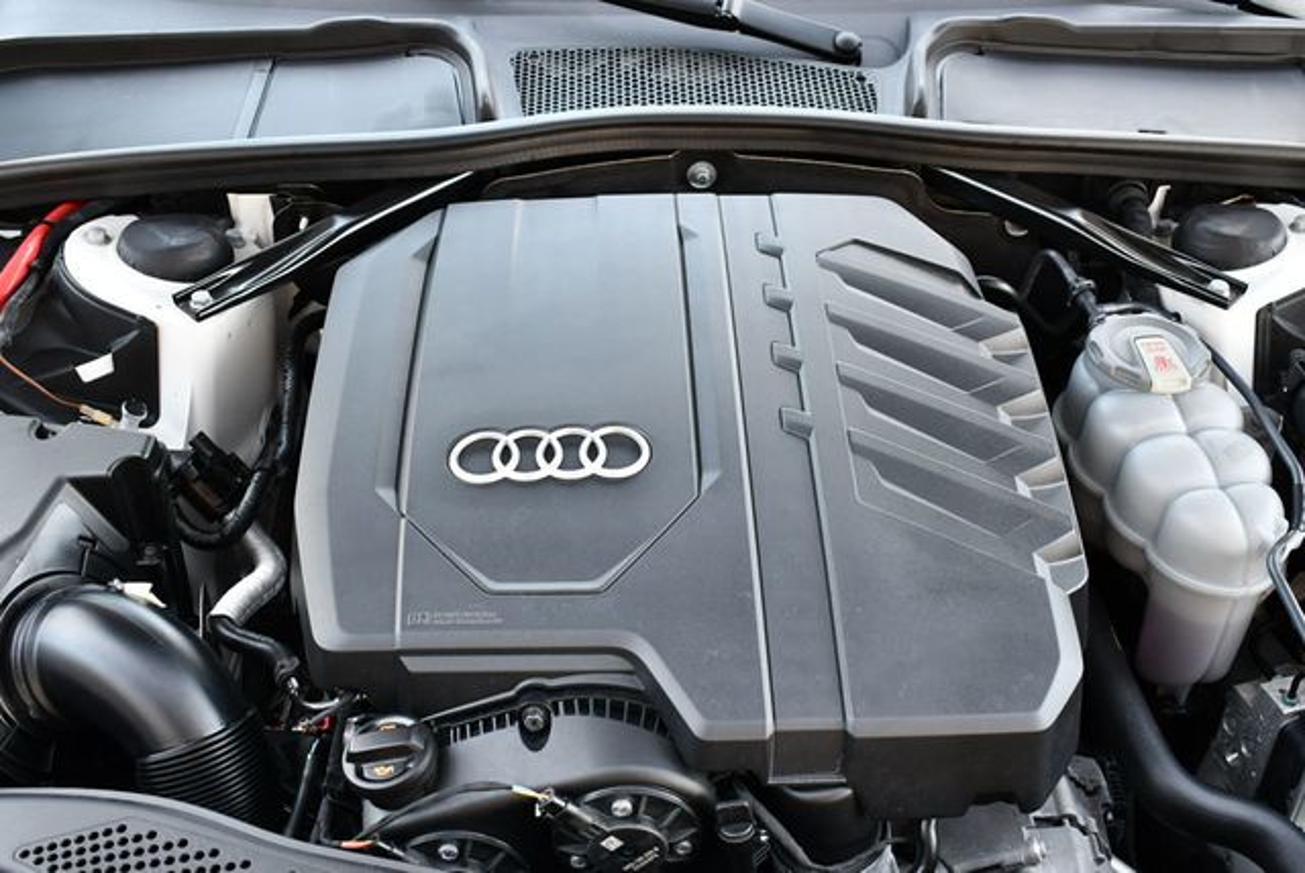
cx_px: 652
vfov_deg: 30.6
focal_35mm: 44
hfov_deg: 44.5
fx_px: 1596
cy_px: 436
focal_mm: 22
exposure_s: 1/200
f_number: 3.8
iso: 800
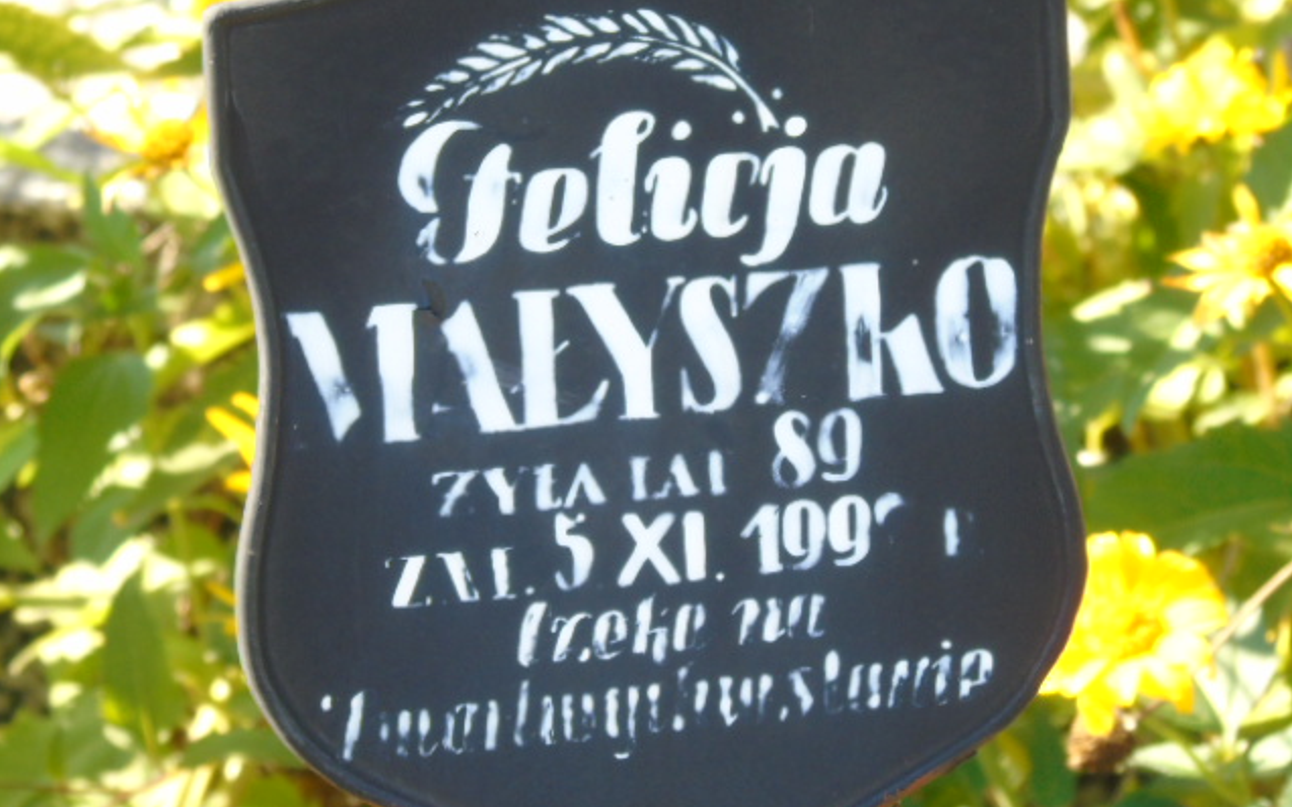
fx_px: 10422
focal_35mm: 296
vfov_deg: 4.4
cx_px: 645
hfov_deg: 7.1
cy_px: 399
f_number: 4.9
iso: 250
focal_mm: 50
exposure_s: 1/125
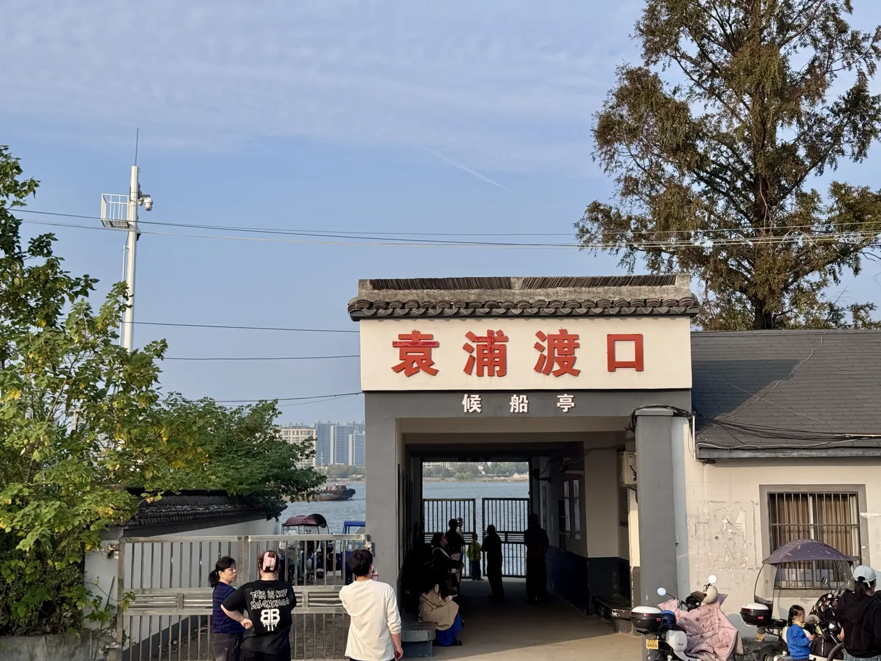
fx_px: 1222
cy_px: 330
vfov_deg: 30.3
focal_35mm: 48
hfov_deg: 39.7
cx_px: 440
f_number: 1.78
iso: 64
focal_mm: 6.76
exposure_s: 1/3096
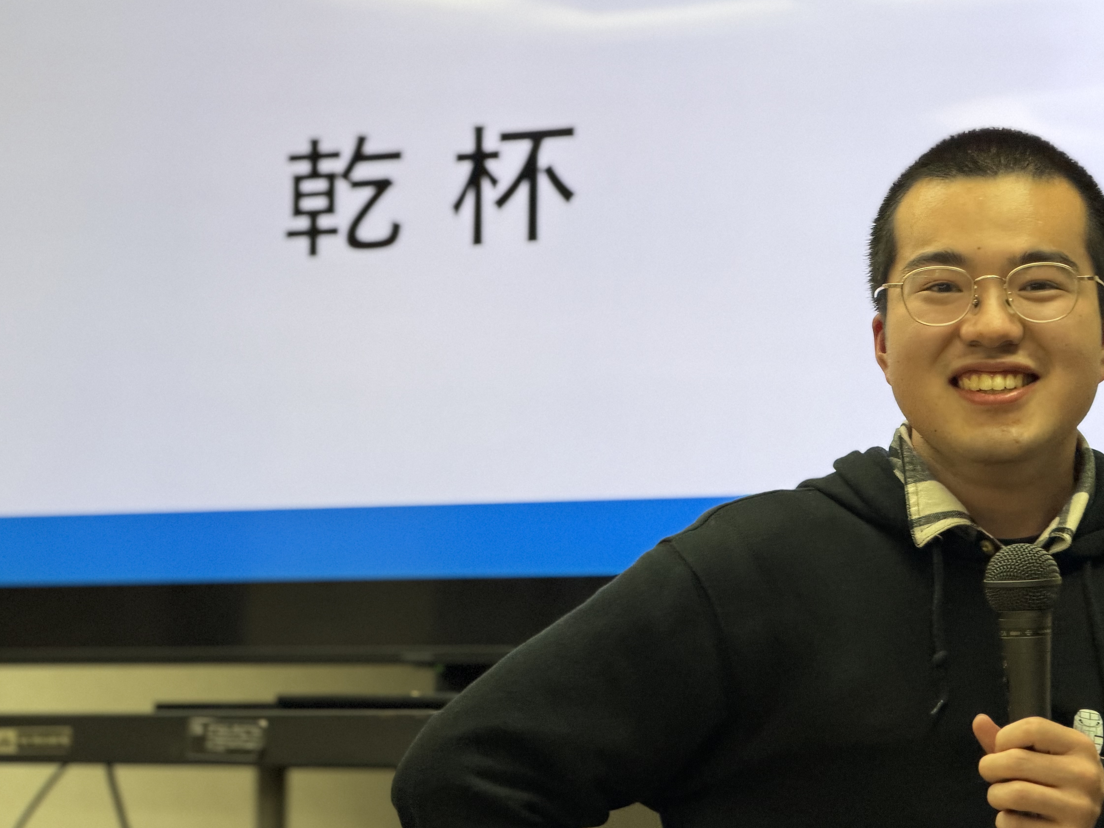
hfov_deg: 15.5
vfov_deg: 11.7
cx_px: 568
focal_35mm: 127
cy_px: 444
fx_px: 4050
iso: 250
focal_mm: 16.89
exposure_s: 1/100
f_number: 2.8
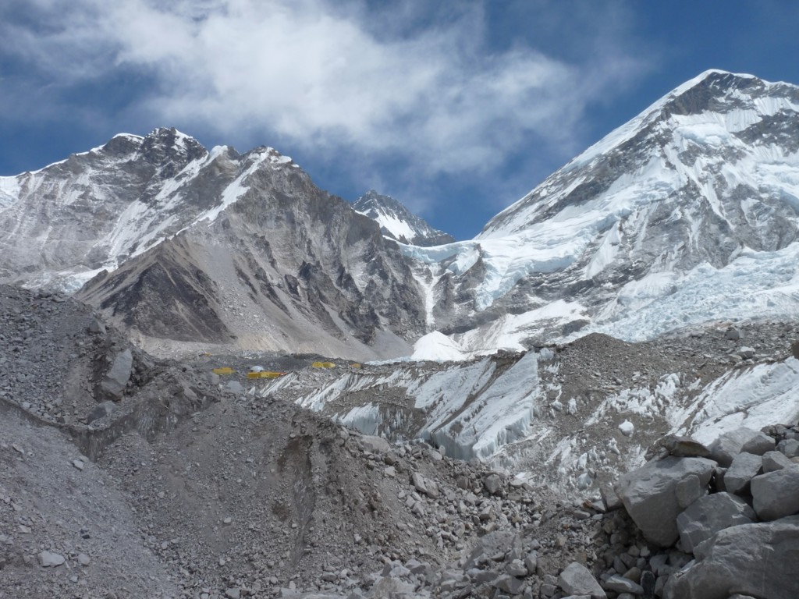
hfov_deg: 65.3
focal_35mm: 27
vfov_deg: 51.4
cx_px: 400
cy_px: 300
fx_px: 623
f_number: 8
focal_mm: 4.8
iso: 100
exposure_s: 1/500
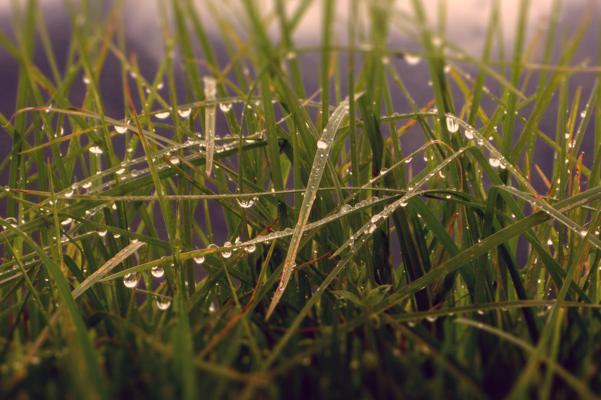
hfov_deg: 11.6
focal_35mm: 178
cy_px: 202
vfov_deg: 7.7
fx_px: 2971
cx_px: 299
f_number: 5.8
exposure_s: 1/160
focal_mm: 20.8
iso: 100
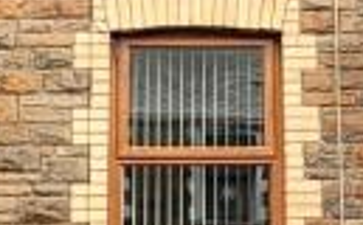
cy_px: 65
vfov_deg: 11.0
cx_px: 279
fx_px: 1165
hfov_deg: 17.6
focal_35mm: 118
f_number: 2.2
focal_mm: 2.22
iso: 64
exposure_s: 1/388
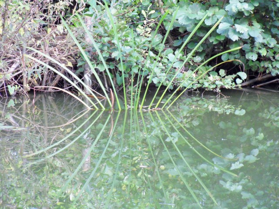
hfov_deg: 8.2
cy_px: 104
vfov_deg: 6.2
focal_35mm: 240
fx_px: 1934
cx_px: 140
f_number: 5.8
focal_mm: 42
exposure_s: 1/90
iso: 400
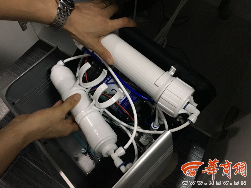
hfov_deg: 61.7
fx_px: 210
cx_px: 126
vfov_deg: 48.2
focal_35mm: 29
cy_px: 94
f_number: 2.2
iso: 250
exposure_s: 1/33
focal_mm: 4.15
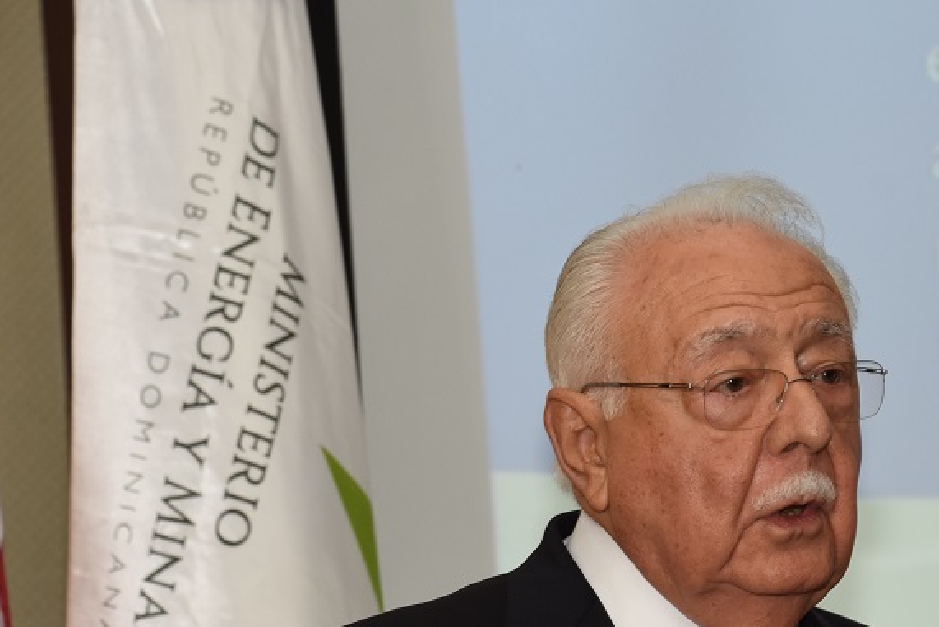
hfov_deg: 7.9
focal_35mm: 260
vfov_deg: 5.3
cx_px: 740
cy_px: 485
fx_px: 6783
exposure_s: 1/60
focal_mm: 100
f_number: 7.1
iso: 500
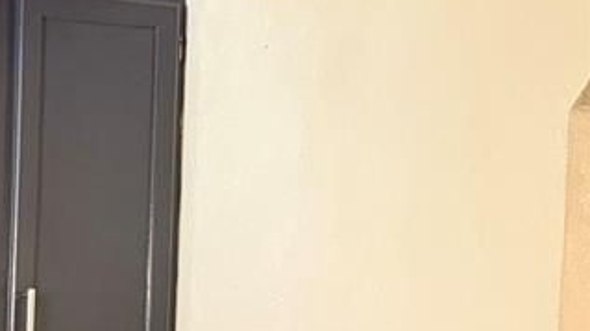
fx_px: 1313
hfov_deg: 20.6
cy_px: 573
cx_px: -353
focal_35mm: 84
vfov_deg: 13.1
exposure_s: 1/40
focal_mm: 6.76
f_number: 1.78
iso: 640
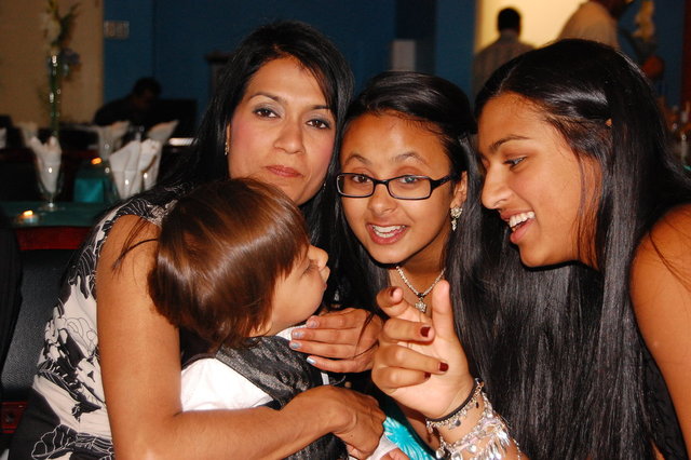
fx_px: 1209
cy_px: 230
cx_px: 346
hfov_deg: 31.9
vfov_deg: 21.5
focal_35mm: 63
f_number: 5.3
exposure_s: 1/60
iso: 800
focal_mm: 42
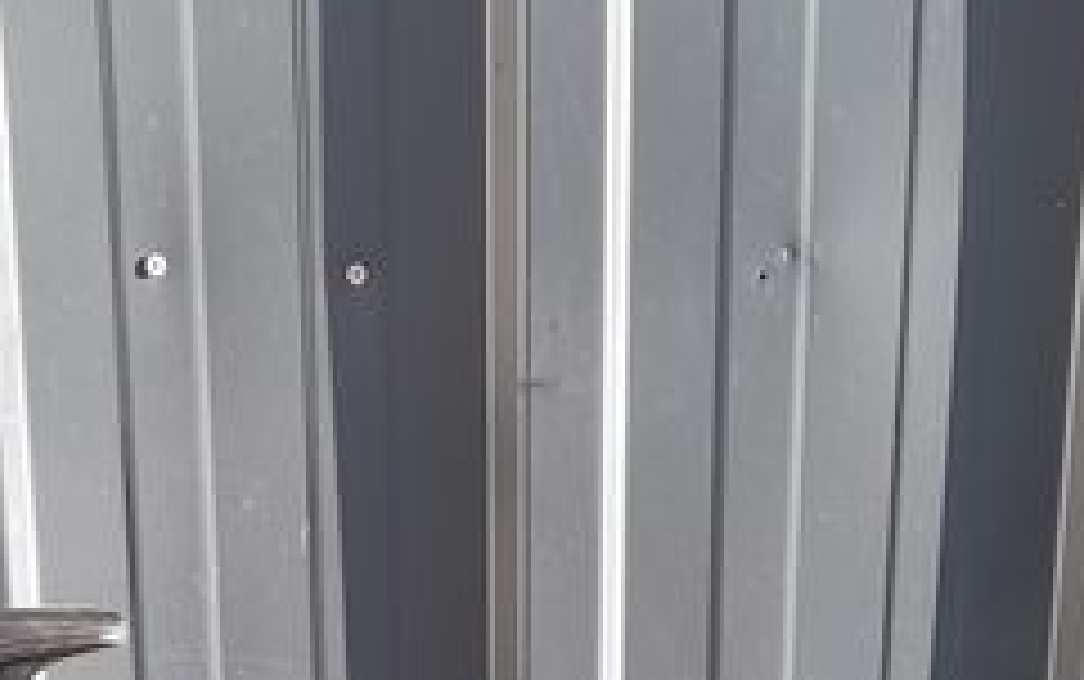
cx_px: 418
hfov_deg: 18.9
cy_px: 1486
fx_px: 3252
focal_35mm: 110
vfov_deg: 10.6
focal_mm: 4.6
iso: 25
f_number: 2
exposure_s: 1/100
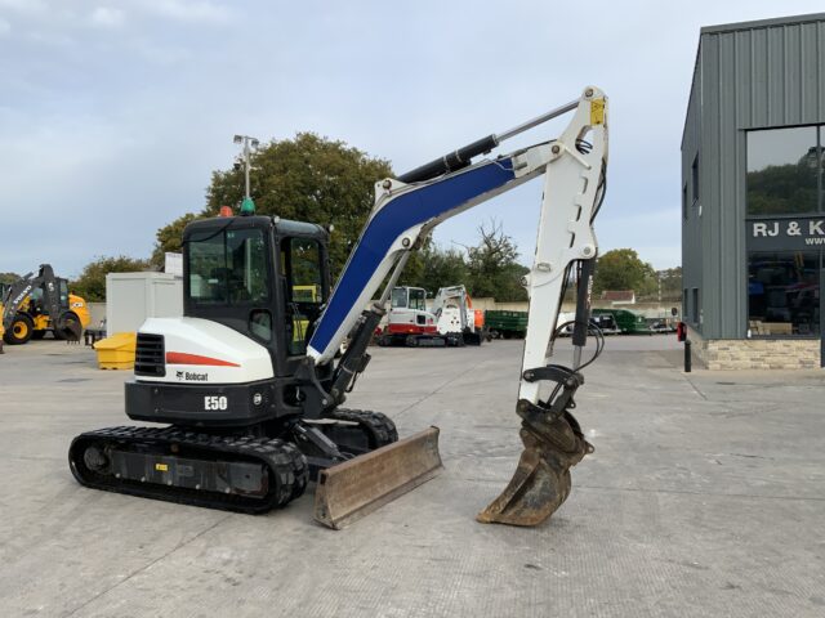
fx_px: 691
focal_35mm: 29
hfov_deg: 61.7
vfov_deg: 48.2
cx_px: 412
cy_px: 309
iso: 16
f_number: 1.8
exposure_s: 1/997
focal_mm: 3
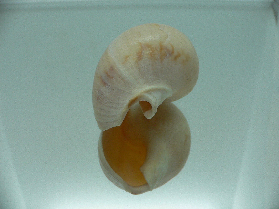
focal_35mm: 35
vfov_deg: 40.7
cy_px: 104
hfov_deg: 52.6
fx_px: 282
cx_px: 140
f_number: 2.8
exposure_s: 1/80
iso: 80
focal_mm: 4.6
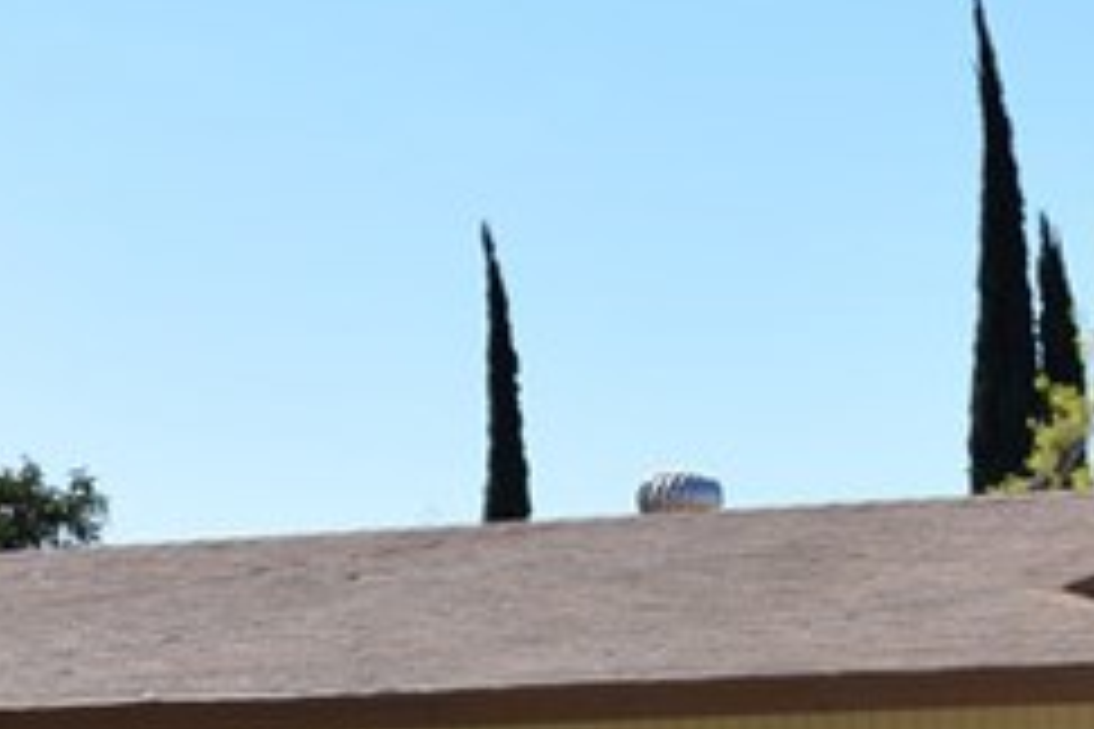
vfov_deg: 7.7
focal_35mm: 177
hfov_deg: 11.6
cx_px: 738
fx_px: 5378
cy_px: 970
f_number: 10
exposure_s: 1/400
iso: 200
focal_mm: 28
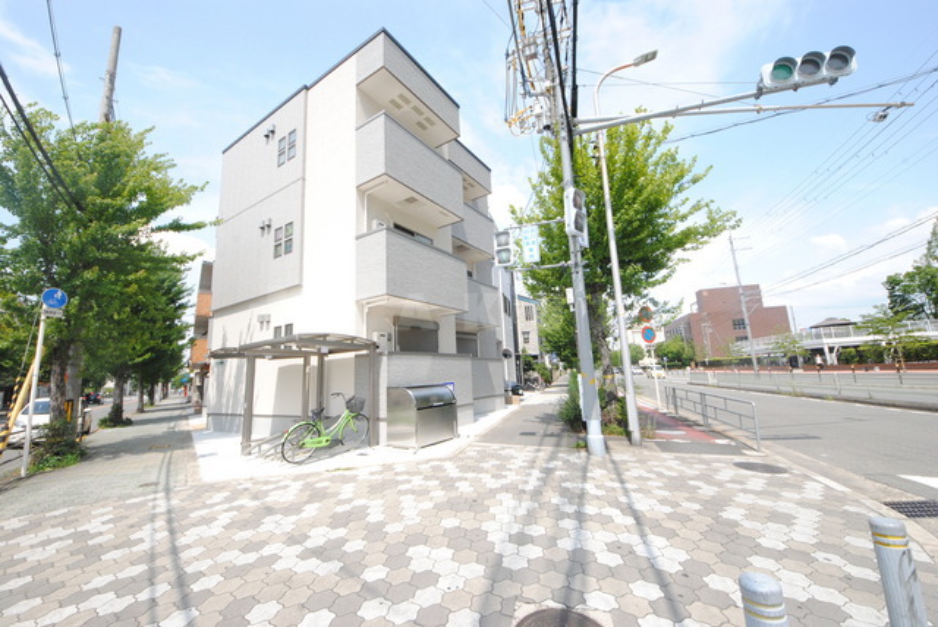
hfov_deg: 109.3
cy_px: 314
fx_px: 333
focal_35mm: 13
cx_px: 469
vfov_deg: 86.7
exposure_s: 1/500
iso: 800
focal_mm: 8.5
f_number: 11
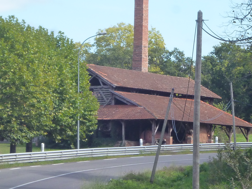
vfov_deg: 6.3
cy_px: 94
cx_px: 126
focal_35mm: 236
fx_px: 1718
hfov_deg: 8.4
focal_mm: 20
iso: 160
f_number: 6.5
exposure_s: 1/125
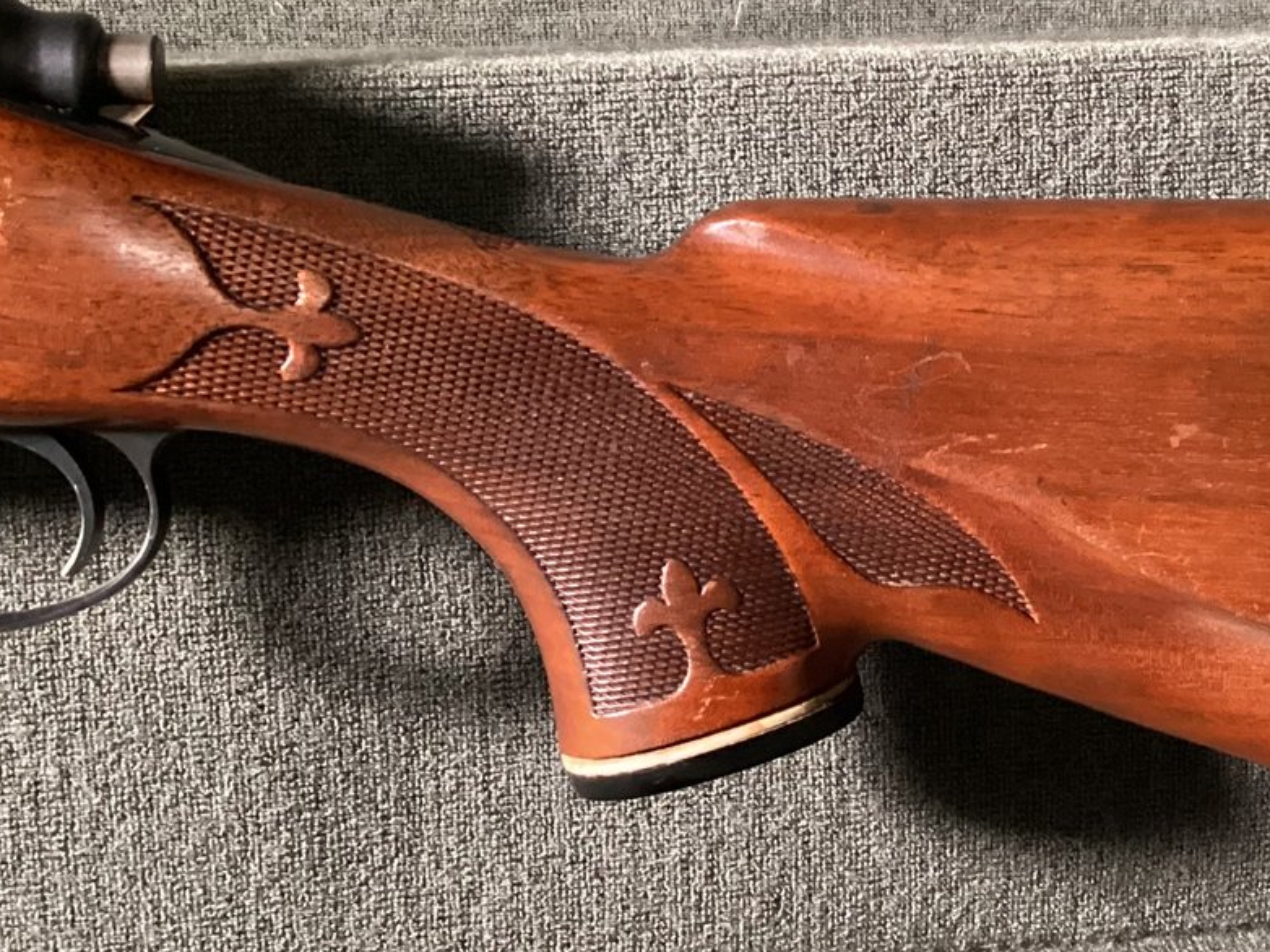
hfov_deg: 31.5
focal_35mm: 60
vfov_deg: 24.3
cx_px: 978
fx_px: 2201
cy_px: 308
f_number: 2.4
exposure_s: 1/25
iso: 500
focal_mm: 3.3
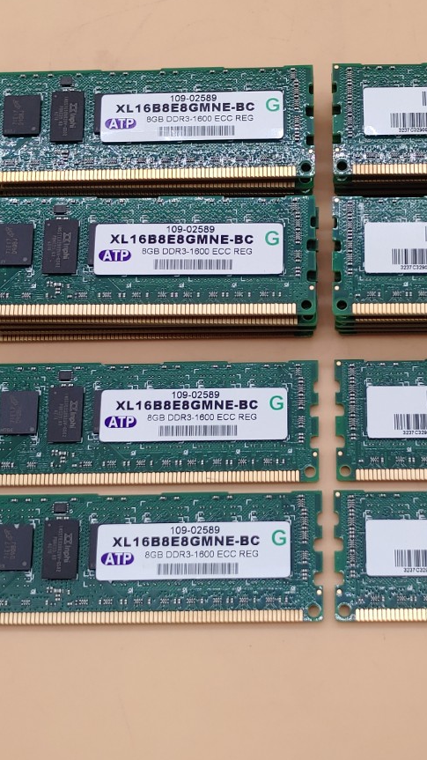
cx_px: 322
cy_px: 365
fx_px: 1209
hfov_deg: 19.9
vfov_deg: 34.9
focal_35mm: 60
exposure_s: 1/120
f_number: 1.8
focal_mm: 4.36
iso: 50
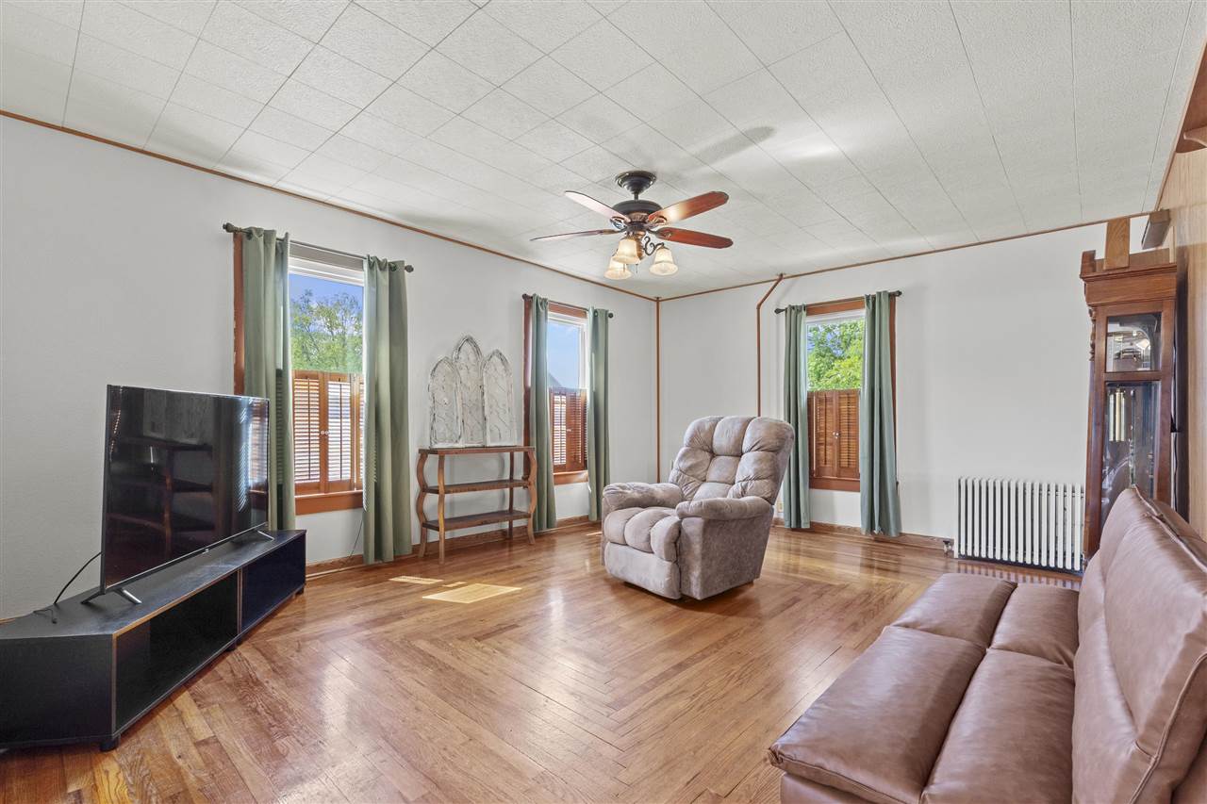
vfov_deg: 73.7
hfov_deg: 96.7
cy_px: 402
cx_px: 604
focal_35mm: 16
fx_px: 536
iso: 250
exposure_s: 1/2.5
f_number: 9
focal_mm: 16
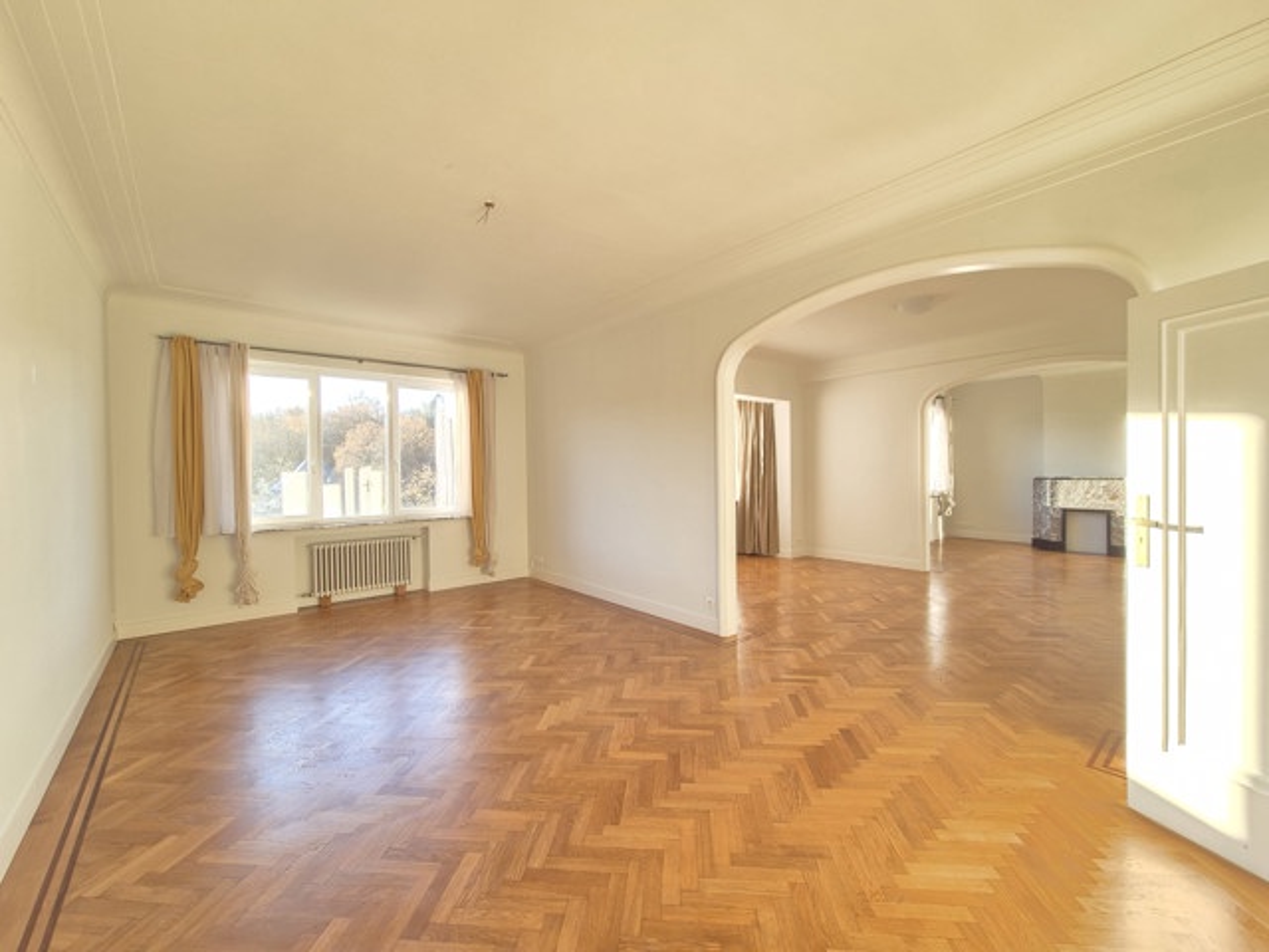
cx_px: 634
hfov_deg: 106.2
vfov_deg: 89.9
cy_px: 476
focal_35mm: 13
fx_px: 477
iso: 100
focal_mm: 2.2
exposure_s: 1/100
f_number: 2.2
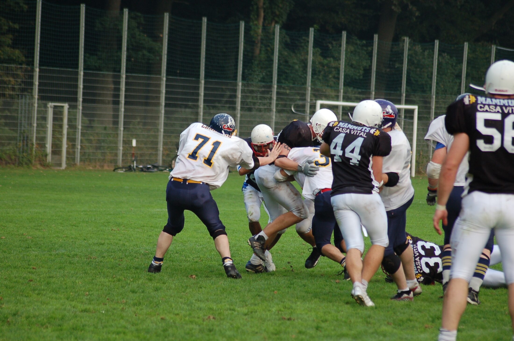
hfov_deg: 9.2
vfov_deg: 6.1
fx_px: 3206
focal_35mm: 225
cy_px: 170
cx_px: 257
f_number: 4.5
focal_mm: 150
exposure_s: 1/640
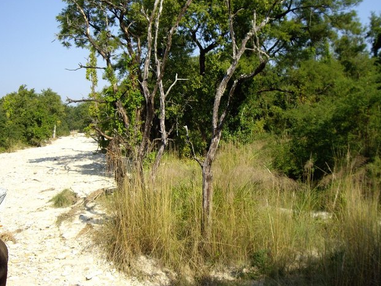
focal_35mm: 39
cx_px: 191
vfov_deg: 36.8
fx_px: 429
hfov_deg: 47.9
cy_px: 140
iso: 100
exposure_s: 1/500
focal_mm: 6.2
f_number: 4.3
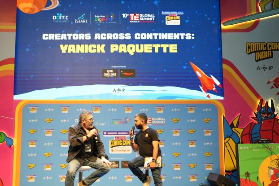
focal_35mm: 42
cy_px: 113
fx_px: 328
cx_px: 119
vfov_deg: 31.5
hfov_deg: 45.9
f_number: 2.8
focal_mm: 34.3
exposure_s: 1/250
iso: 1000
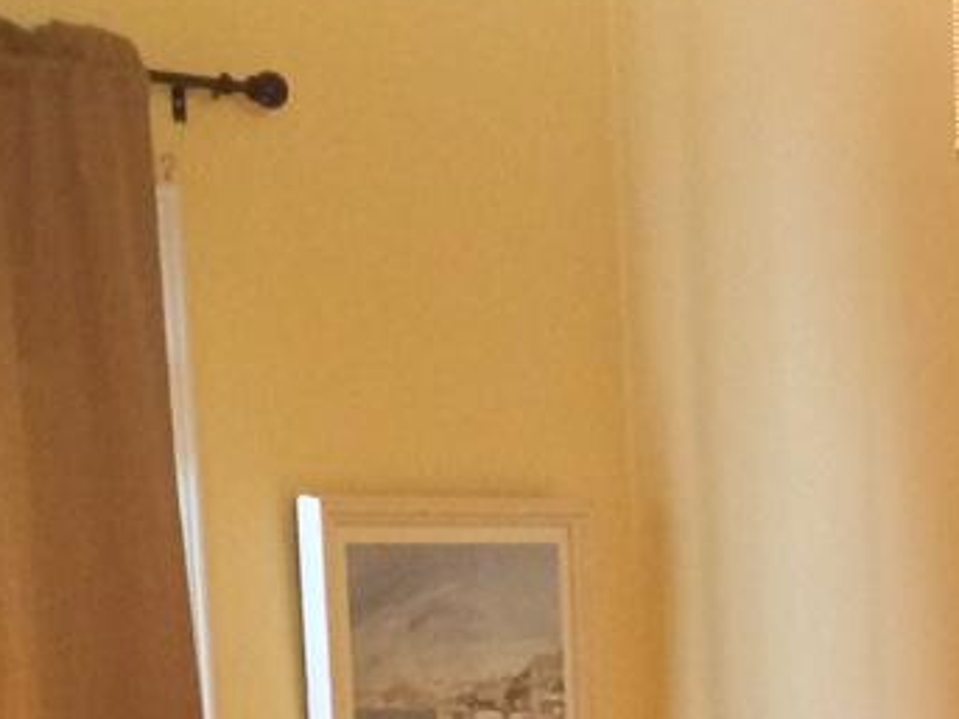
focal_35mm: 138
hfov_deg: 13.4
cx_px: 1507
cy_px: 1404
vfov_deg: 10.0
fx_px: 3822
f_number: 2.2
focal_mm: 4.15
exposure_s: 1/30
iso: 320
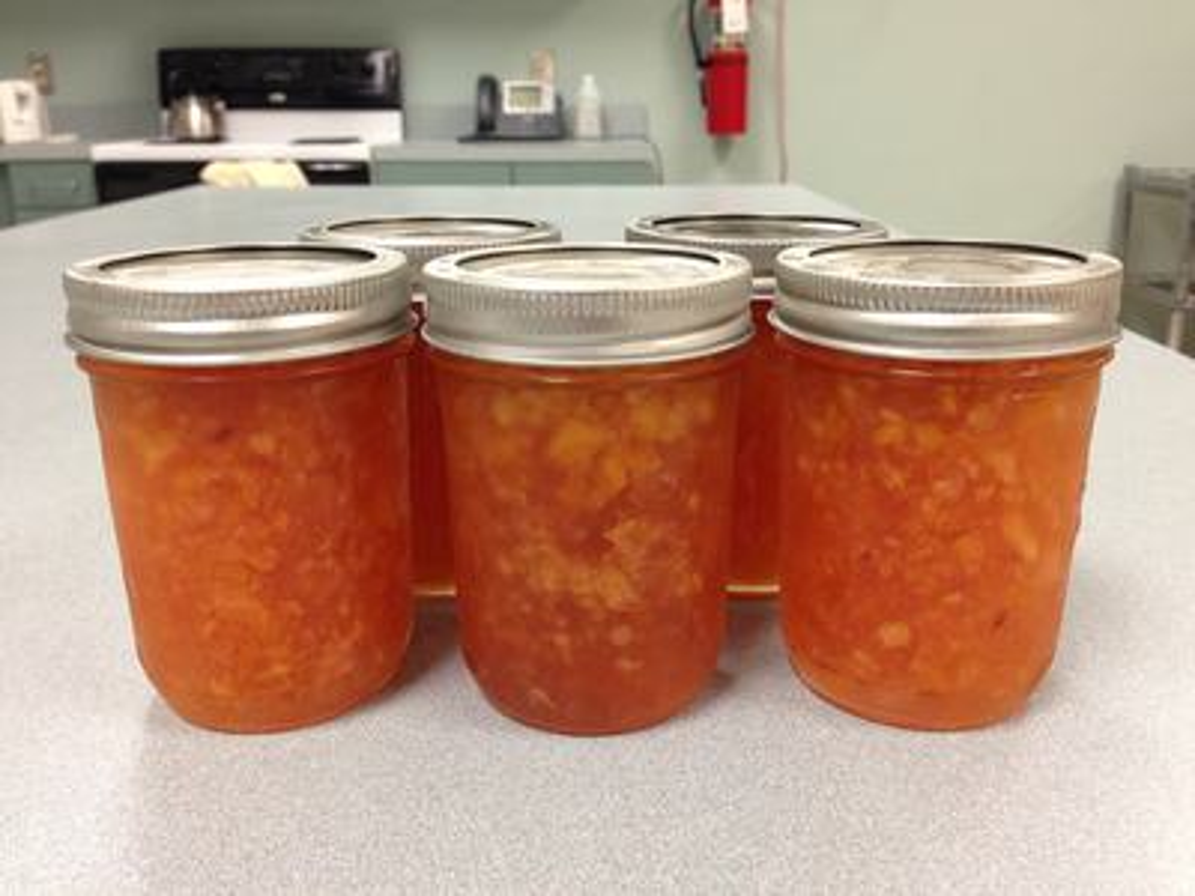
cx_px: 598
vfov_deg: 42.9
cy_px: 448
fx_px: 1139
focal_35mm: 33
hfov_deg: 55.4
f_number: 2.4
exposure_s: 1/20
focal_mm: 4.12
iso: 125
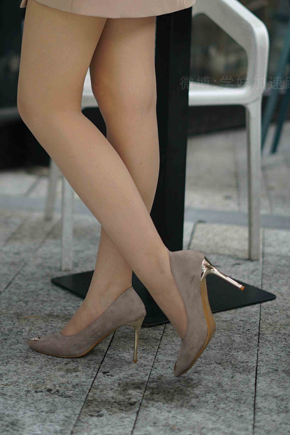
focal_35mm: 86
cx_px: 101
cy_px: 123
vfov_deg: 23.5
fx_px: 1039
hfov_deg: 15.9
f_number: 1.8
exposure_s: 1/1250
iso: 320
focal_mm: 50
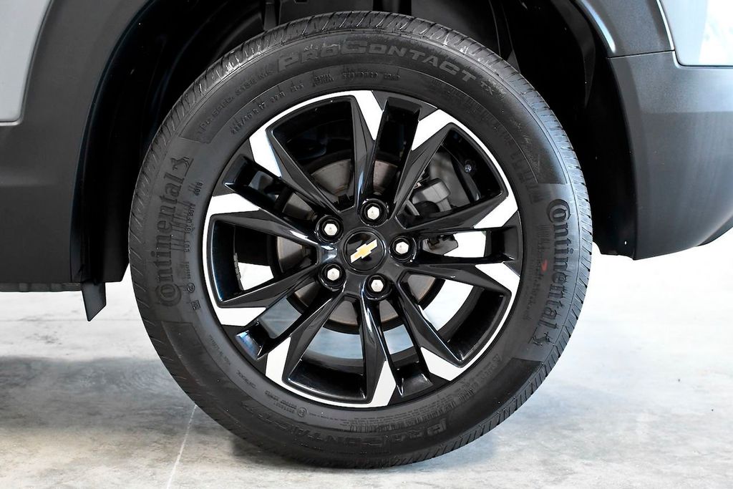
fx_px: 977
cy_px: 244
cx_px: 366
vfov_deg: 28.1
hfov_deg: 41.1
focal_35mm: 48
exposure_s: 1/500
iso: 2500
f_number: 3.5
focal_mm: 32
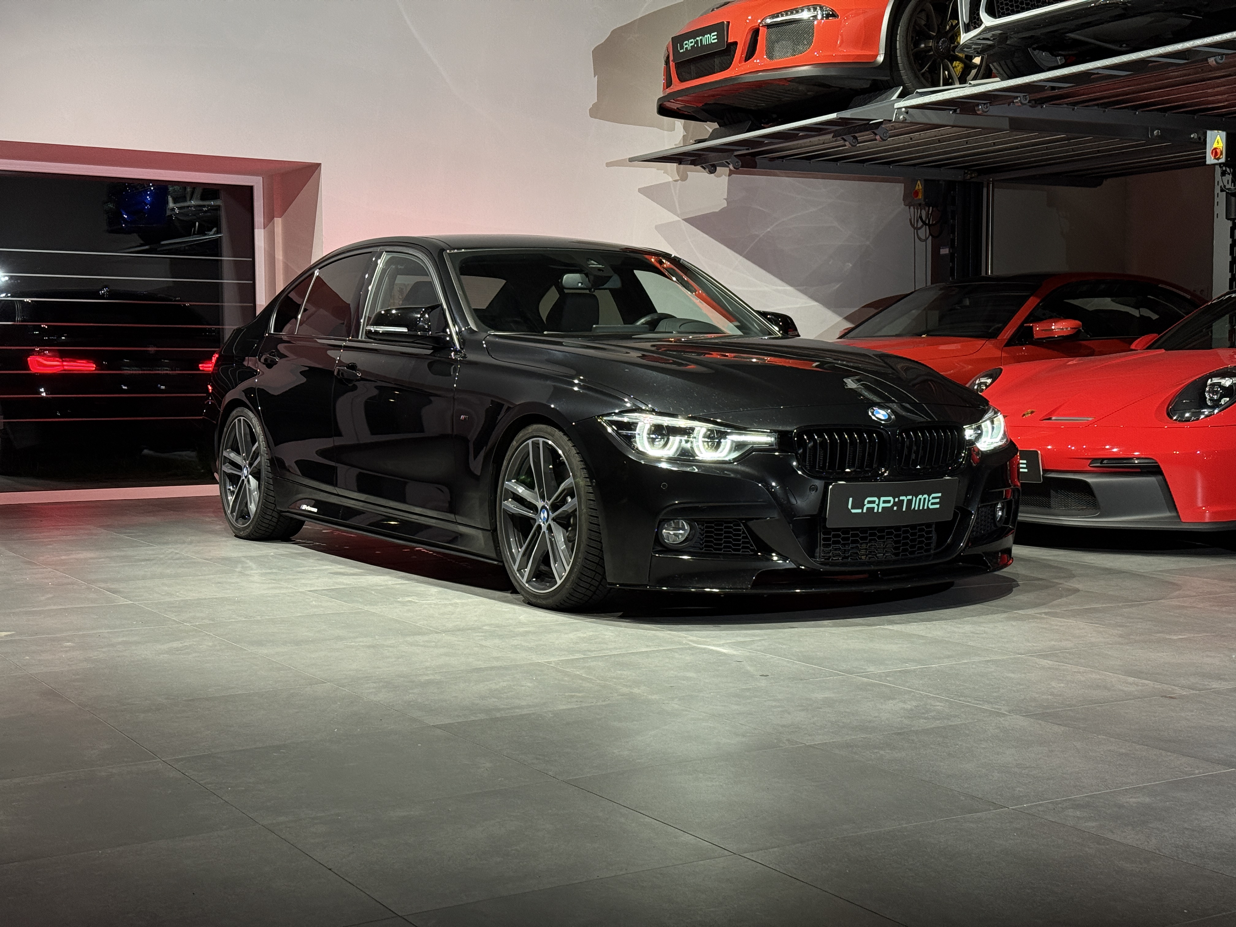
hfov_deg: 39.7
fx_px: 1714
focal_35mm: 48
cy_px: 464
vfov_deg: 30.3
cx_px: 618
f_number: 1.78
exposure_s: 1/56
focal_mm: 6.76
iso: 160
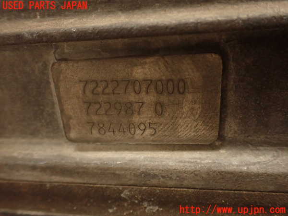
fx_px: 266
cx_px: 144
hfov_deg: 56.8
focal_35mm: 32
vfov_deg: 44.2
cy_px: 108
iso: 800
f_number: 2.4
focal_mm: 5.79
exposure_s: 1/30
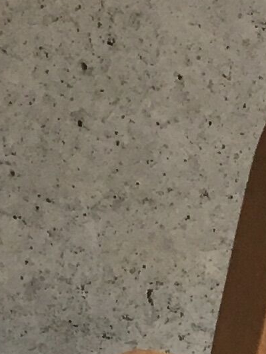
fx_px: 2251
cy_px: 635
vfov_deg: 8.6
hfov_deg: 6.7
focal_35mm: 220
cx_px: 247
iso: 50
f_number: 2.2
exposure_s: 1/33
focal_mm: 4.15
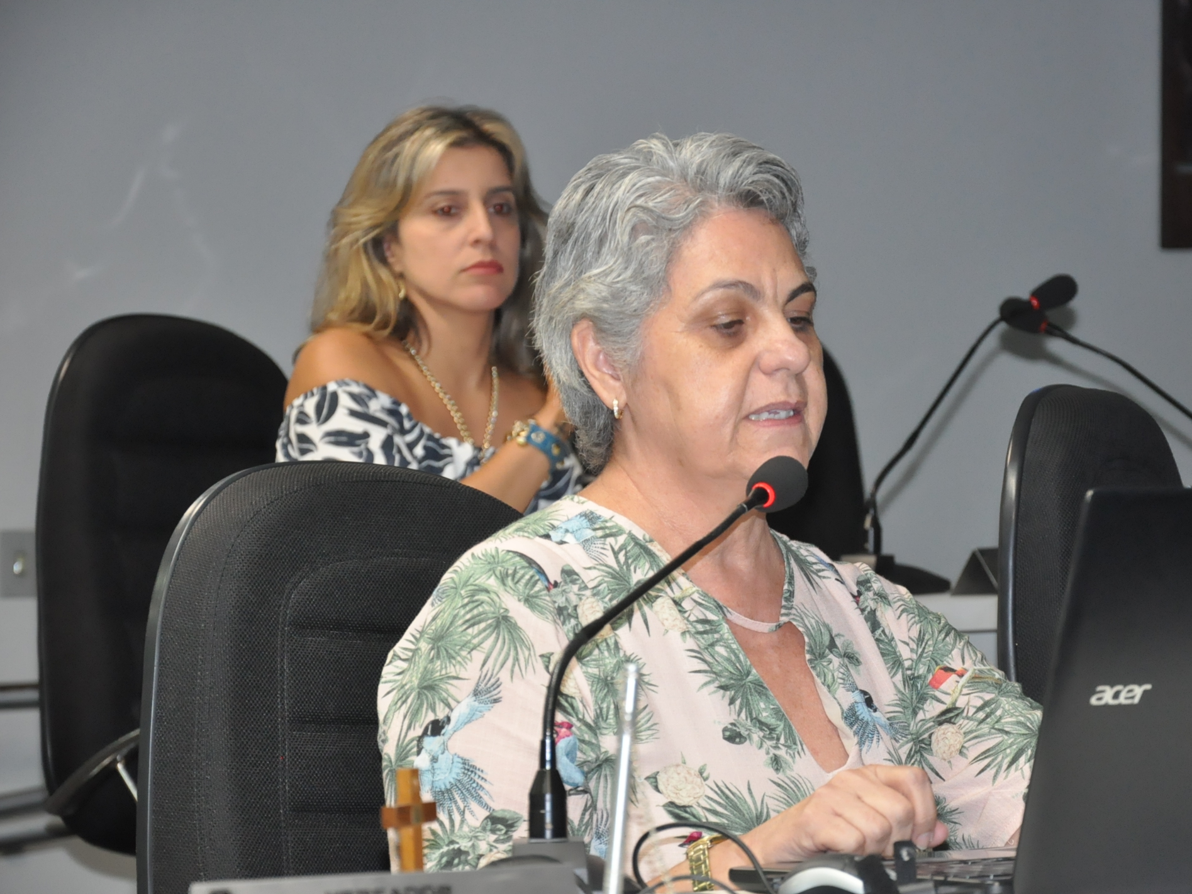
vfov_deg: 10.7
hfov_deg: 14.2
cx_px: 666
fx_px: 4770
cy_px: 447
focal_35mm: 139
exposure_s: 1/60
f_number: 5.6
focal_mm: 85
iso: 2000
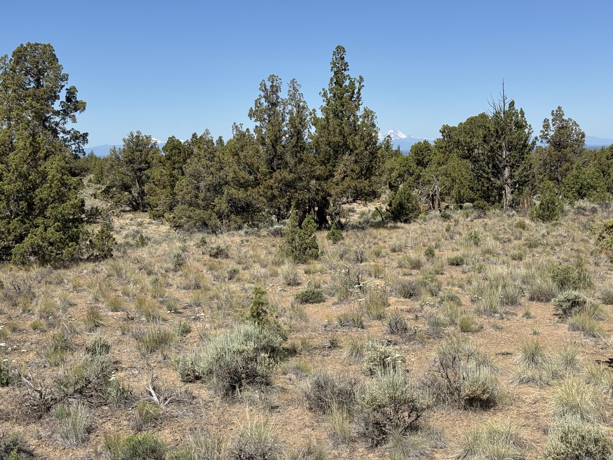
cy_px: 230
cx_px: 306
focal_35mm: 48
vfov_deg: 30.3
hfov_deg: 39.7
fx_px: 850
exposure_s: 1/4049
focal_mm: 6.76
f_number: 1.78
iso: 64
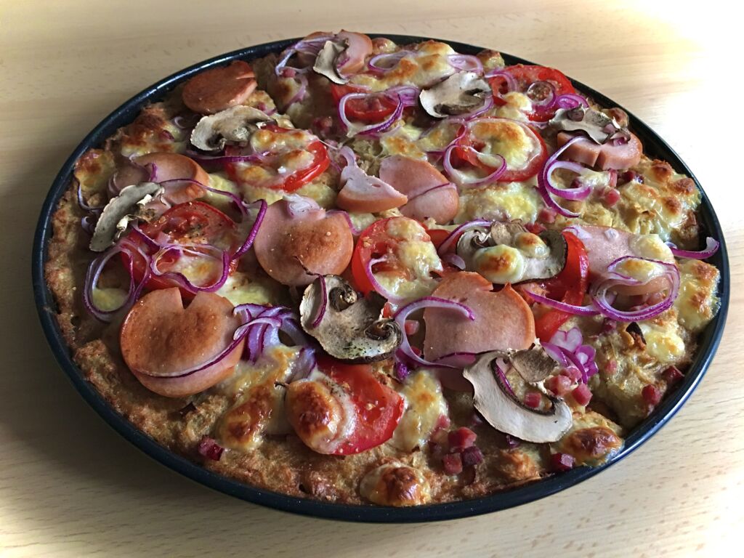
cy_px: 279
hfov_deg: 61.7
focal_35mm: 29
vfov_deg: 48.2
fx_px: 623
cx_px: 372
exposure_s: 1/17
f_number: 2.2
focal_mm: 4.15
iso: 100
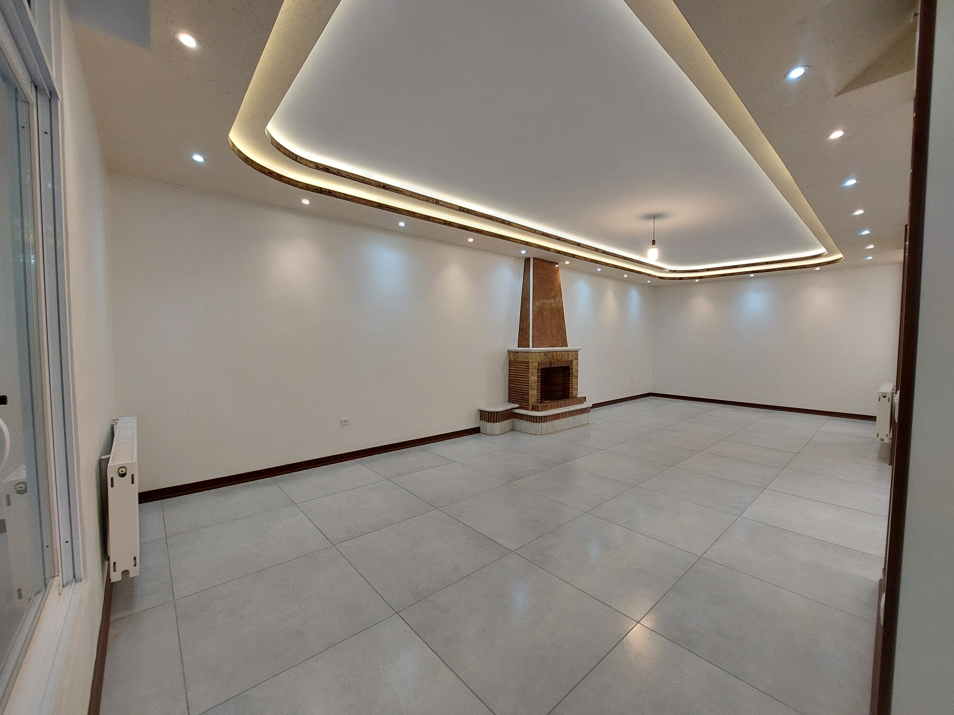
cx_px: 477
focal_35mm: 13
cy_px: 358
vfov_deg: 89.9
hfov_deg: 106.2
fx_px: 358
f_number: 2.2
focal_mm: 1.74
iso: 100
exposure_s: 1/50
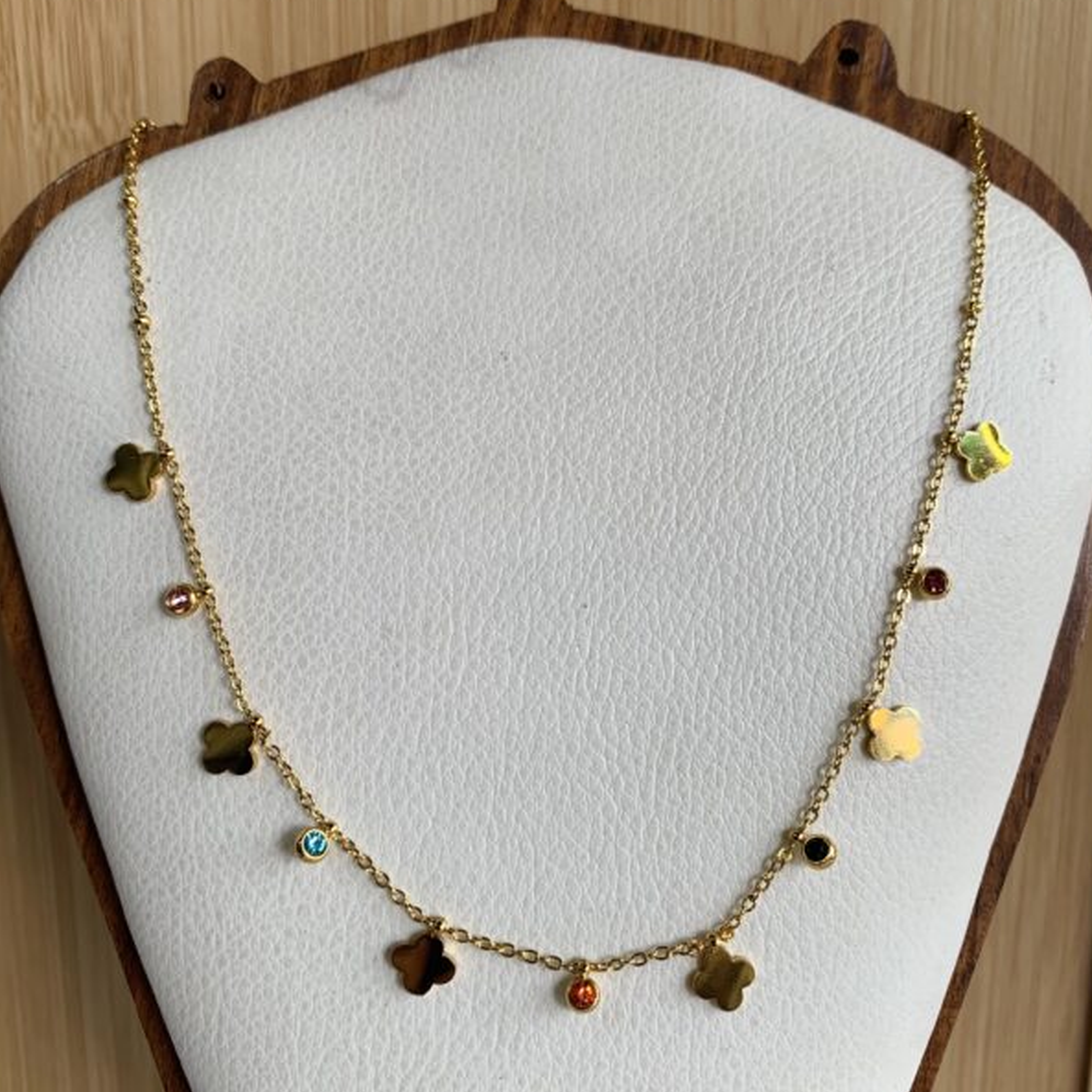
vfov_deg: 52.5
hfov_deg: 52.5
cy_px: 503
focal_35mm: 31
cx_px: 551
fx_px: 1106
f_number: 1.8
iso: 25
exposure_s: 1/100
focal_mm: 4.25
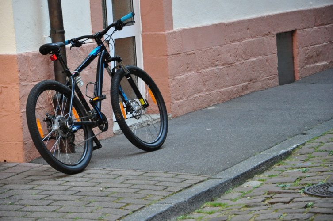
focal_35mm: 158
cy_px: 110
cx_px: 166
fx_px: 1455
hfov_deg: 13.1
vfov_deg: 8.7
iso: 2000
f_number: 5.6
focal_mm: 105
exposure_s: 1/640
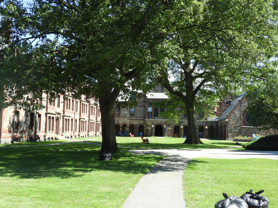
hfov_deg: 46.8
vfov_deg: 36.0
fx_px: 321
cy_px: 104
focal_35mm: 40
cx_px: 139
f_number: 3.8
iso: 100
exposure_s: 1/250
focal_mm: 7.2
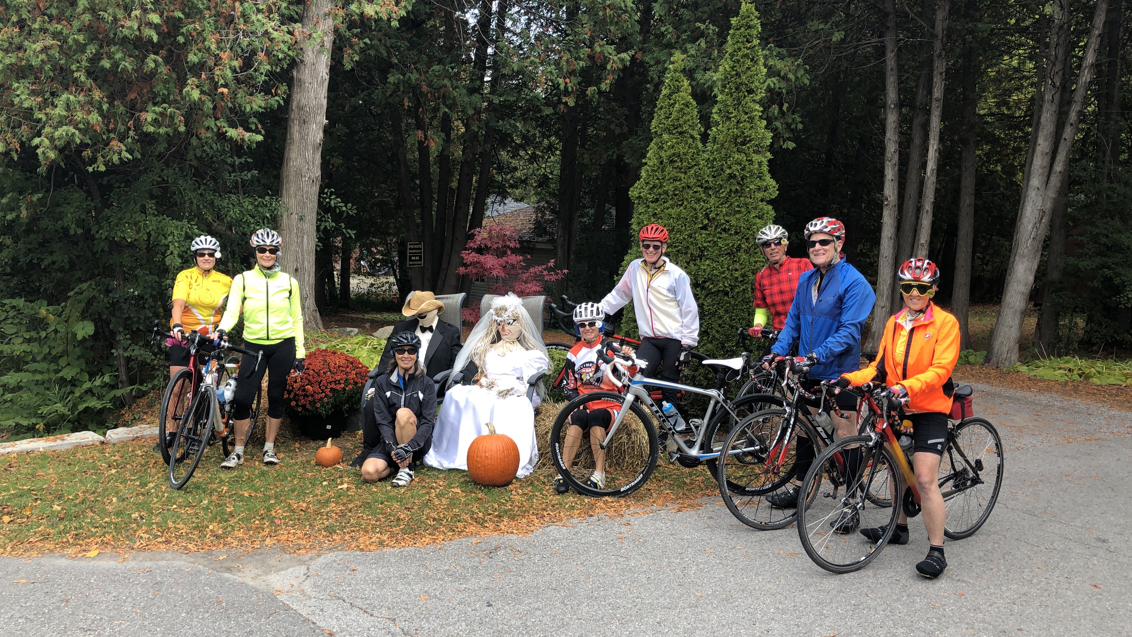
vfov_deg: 37.8
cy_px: 331
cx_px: 575
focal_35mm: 31
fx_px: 930
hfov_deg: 62.6
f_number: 1.8
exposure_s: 1/193
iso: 20
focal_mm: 3.99
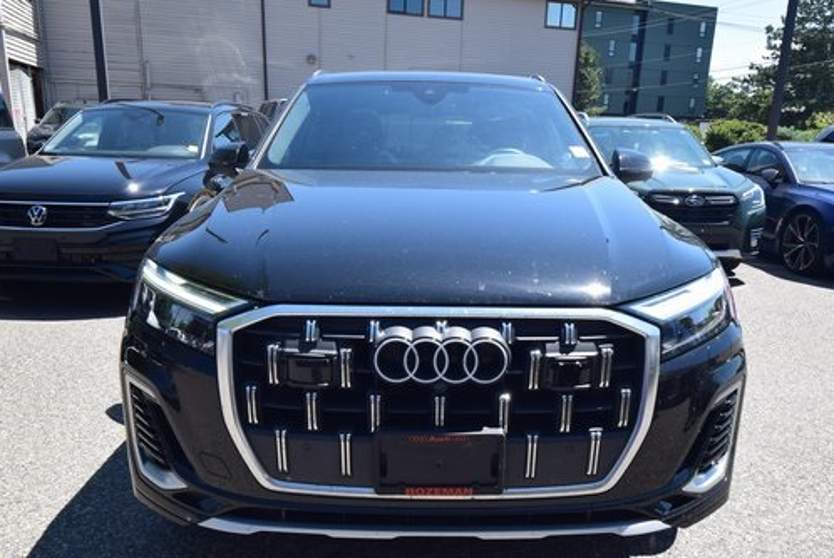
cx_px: 432
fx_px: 626
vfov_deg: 47.9
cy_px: 322
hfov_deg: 67.3
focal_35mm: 27
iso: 400
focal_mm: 14
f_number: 10
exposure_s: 1/250
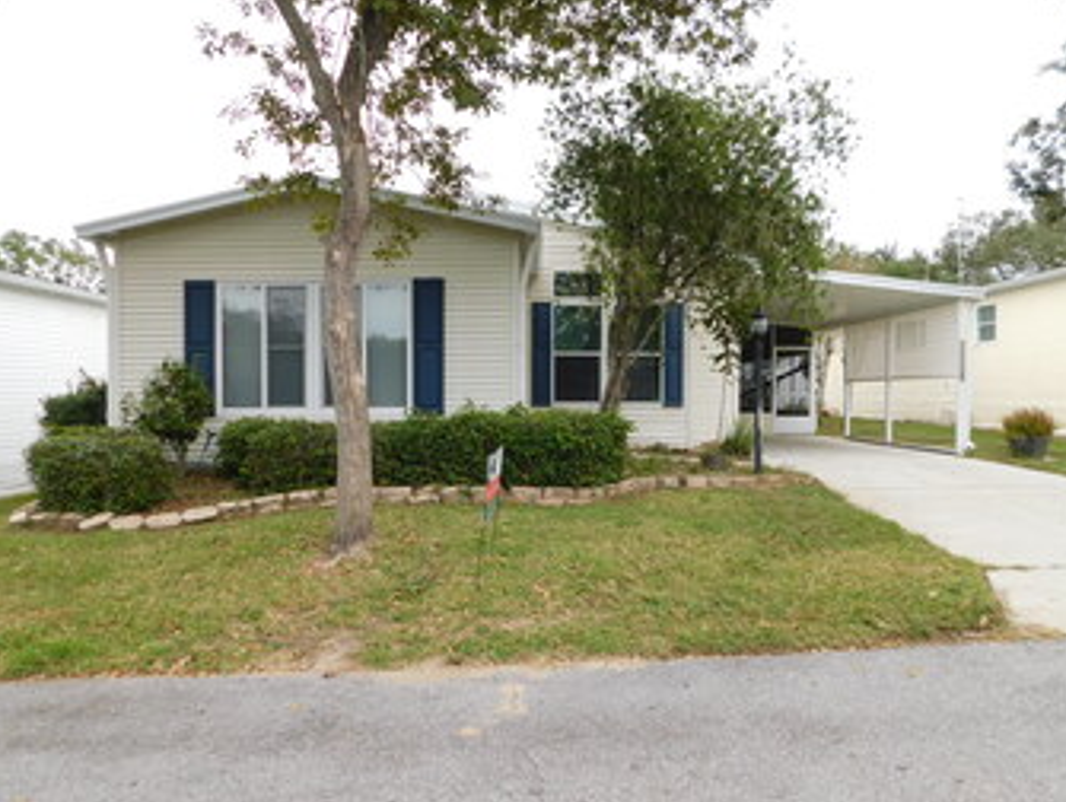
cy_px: 409
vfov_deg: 56.9
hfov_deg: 71.5
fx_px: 740
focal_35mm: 24
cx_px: 541
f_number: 3
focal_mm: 4
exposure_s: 1/400
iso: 125
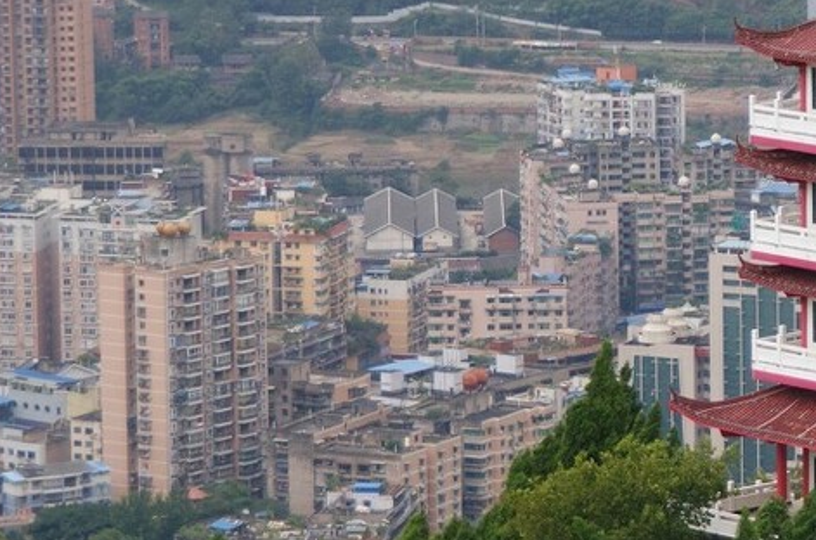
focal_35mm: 344
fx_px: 7781
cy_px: 242
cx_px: 942
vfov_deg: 4.0
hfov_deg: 6.0
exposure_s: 1/161
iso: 100
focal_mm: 90
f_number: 5.6
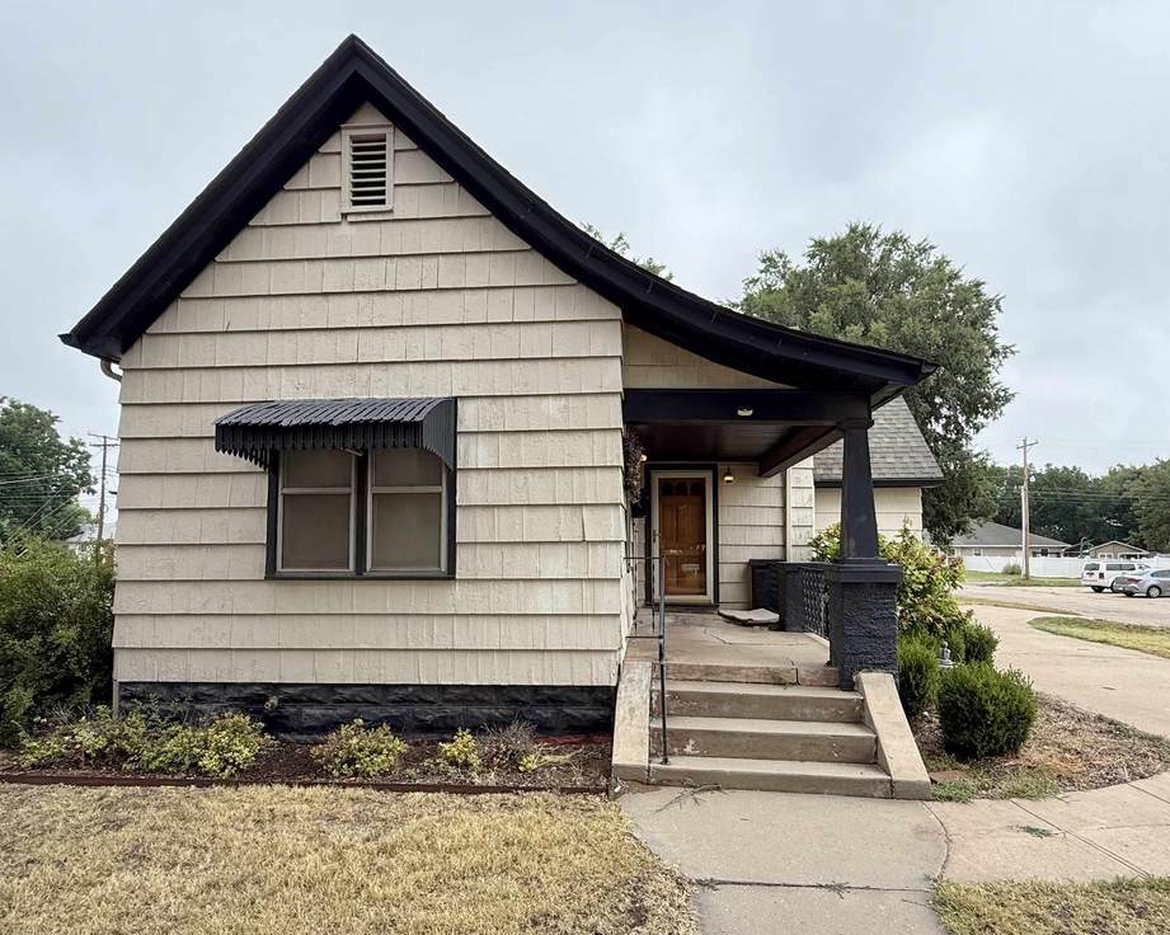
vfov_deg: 70.5
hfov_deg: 83.2
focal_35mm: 19
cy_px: 527
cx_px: 620
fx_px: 658
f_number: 2.2
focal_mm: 2.22
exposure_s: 1/631
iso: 64
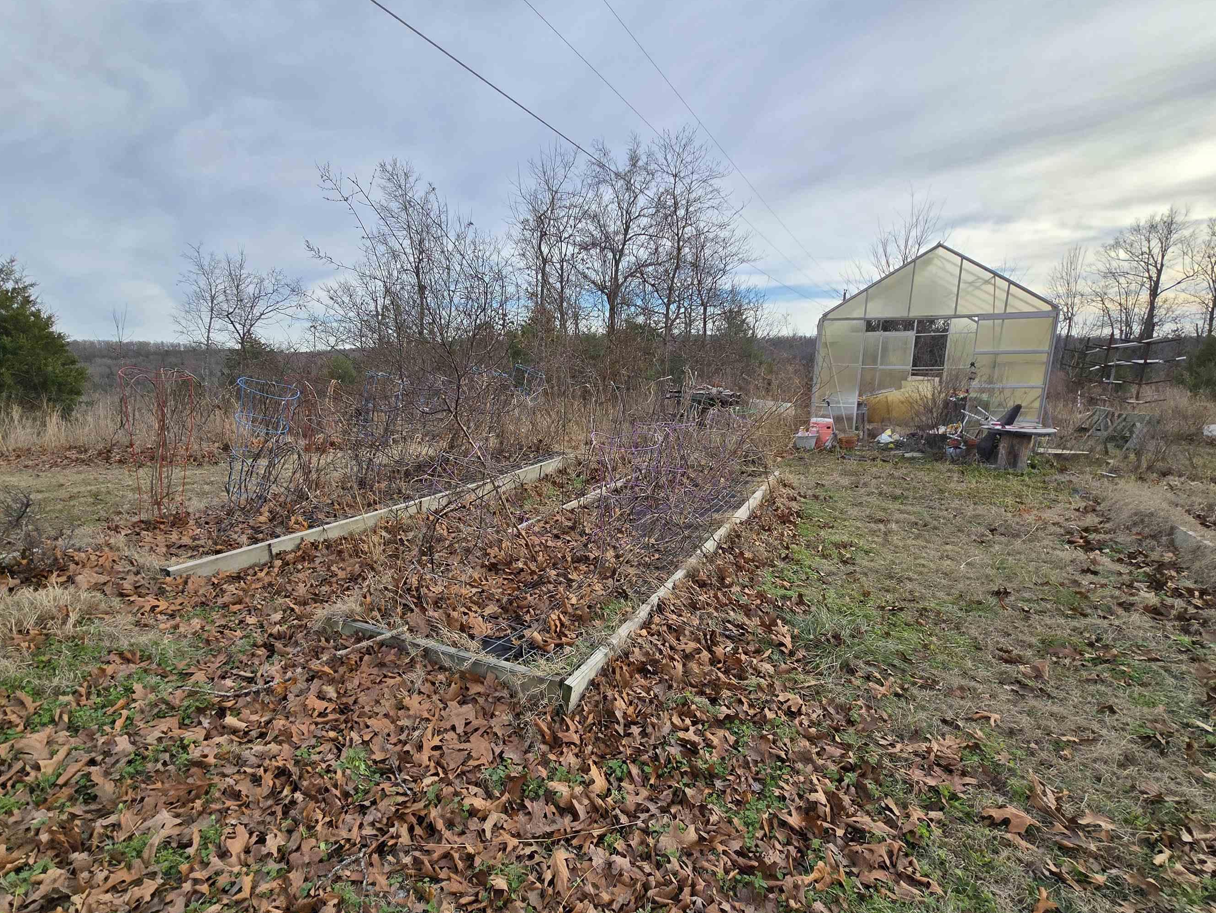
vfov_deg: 81.6
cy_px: 495
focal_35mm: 15
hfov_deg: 98.1
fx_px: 527
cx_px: 582
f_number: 2.2
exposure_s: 1/2000
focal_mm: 2.2
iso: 80
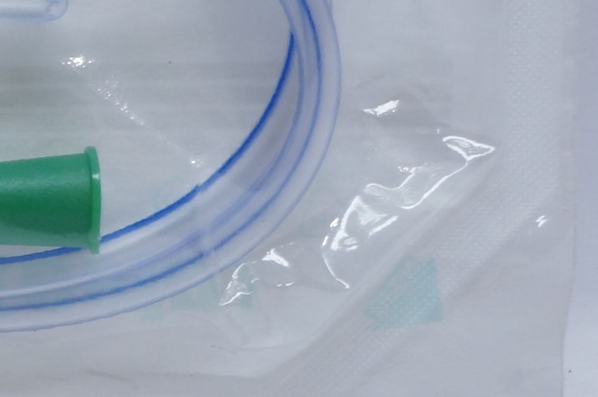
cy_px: 45
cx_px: -495
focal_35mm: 179
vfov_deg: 7.6
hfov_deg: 10.7
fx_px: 2971
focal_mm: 29
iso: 400
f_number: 14
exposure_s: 1/10
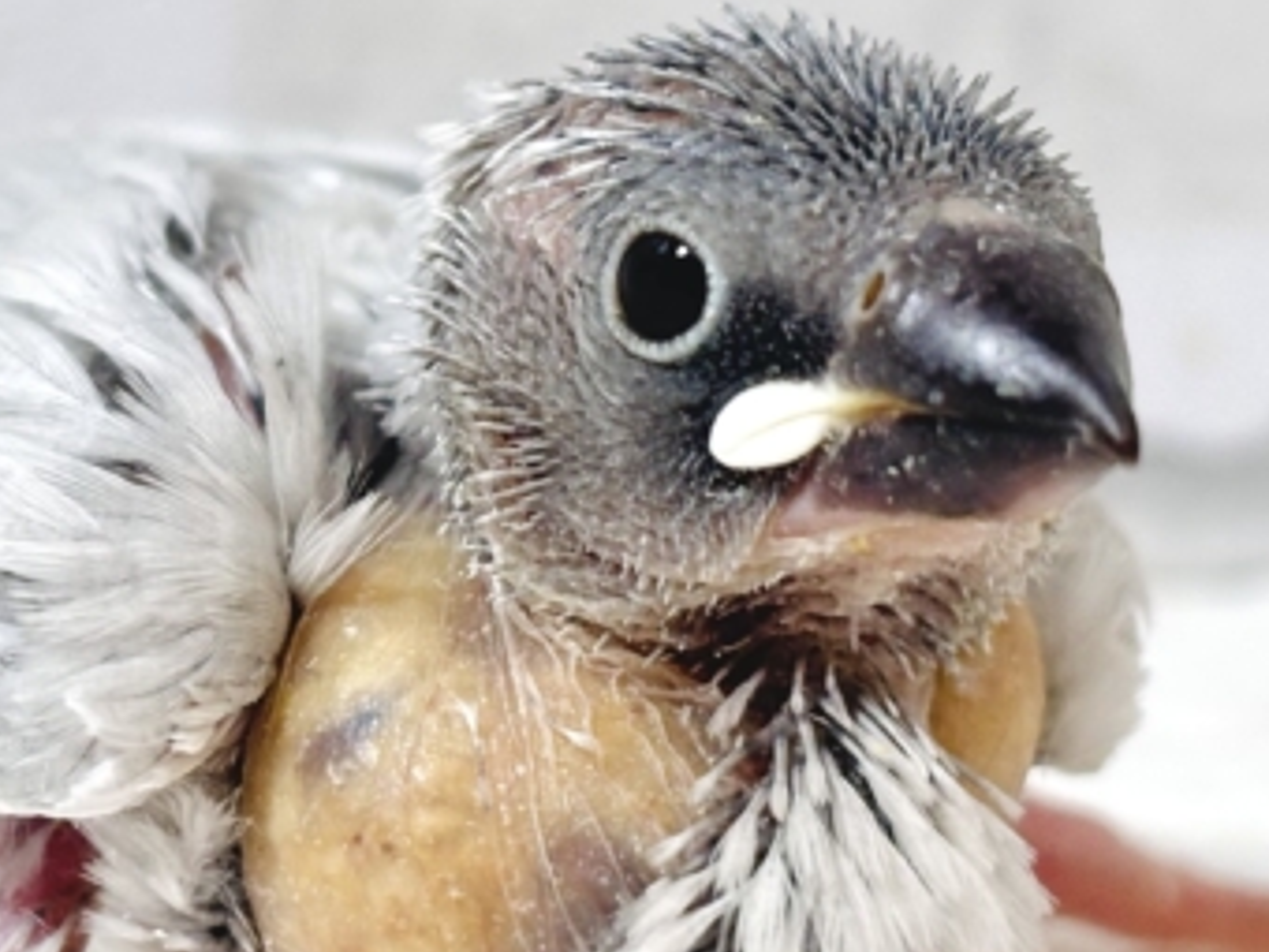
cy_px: 635
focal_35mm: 98
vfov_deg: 15.1
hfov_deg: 20.0
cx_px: 515
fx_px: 3593
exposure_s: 1/100
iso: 50
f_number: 1.6
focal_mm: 5.96
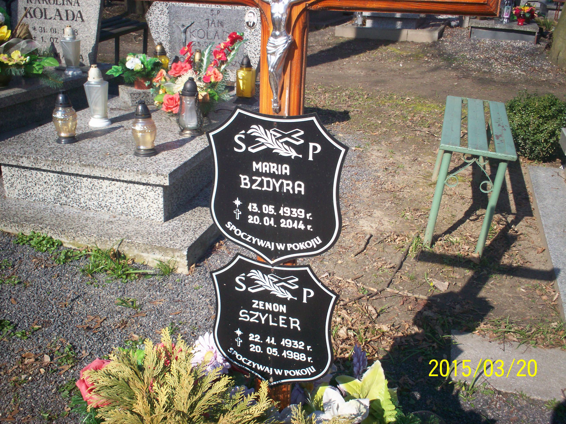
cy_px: 212
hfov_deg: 51.4
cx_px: 283
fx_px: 589
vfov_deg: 39.7
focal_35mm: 36
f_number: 4.5
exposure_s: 1/257
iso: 100
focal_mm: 6
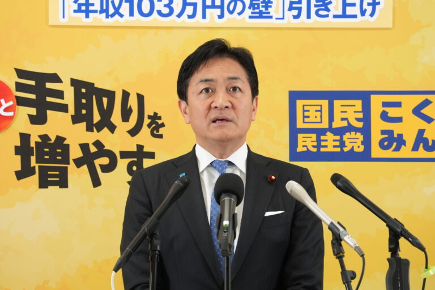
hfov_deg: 6.9
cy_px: 145
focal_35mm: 300
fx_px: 3625
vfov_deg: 4.6
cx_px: 218
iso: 1600
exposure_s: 1/125
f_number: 5.6
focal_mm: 200
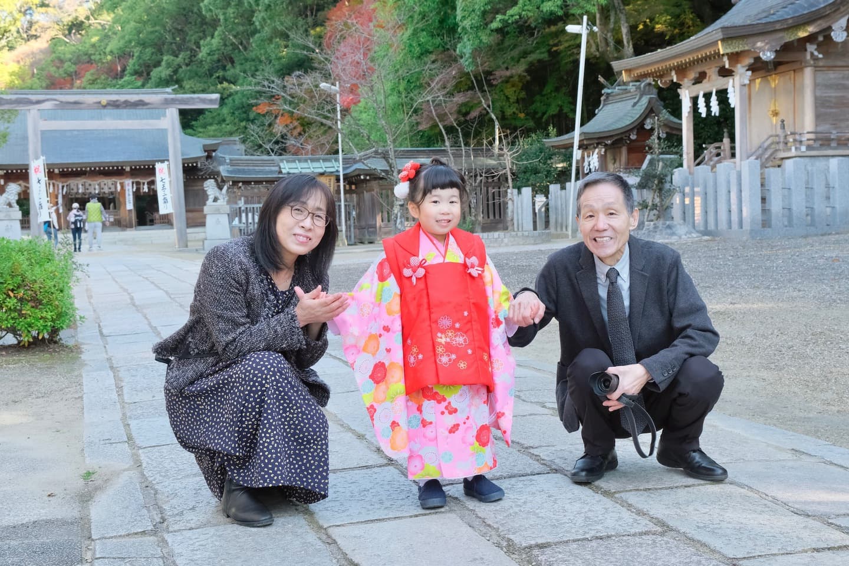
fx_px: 1203
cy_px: 283
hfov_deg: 38.9
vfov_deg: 26.5
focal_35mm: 51
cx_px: 424
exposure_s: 1/125
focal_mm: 34.2
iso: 1600
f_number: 7.1
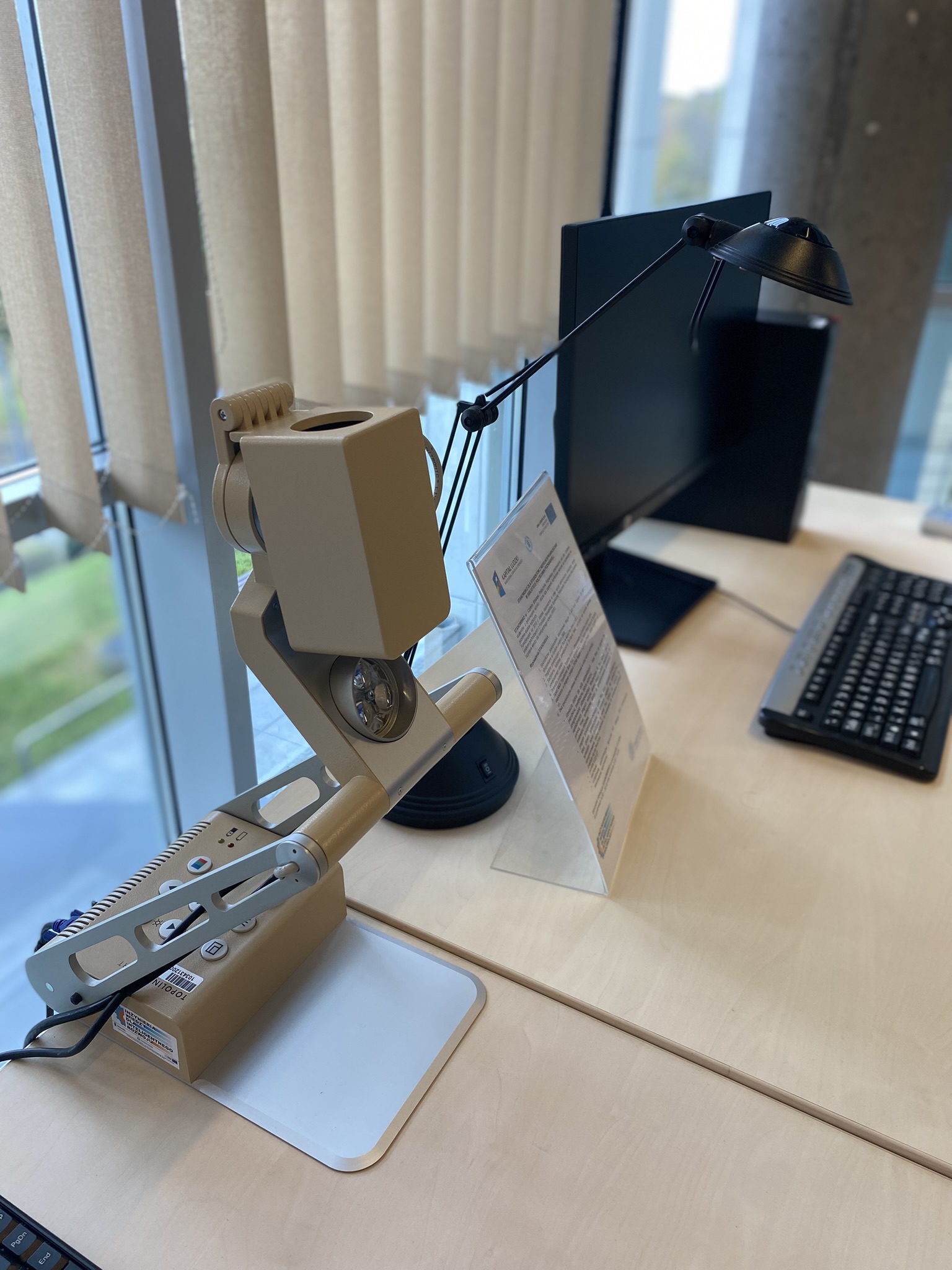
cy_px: 635
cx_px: 476
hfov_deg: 53.1
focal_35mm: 26
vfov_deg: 67.3
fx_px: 953
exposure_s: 1/100
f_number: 1.8
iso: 80
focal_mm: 4.25
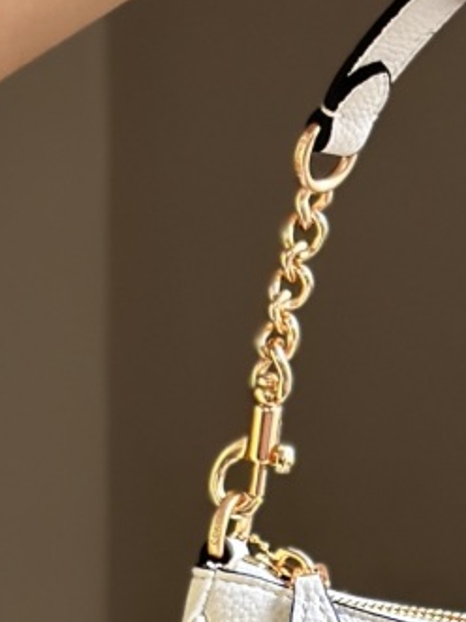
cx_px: 658
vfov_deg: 9.5
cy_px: 440
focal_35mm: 209
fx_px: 3754
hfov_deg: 7.0
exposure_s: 1/308
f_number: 1.78
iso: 80
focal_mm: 6.86
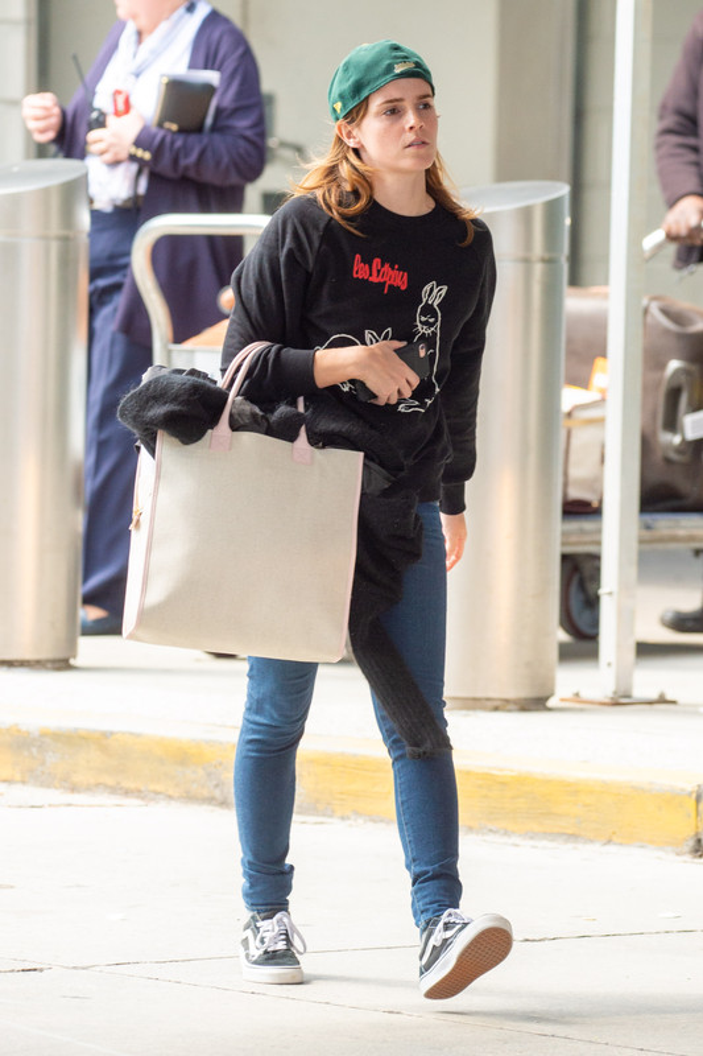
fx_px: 7912
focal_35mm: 270
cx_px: 352
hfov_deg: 5.1
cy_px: 528
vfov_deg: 7.6
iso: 800
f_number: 7.1
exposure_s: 1/640
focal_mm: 270
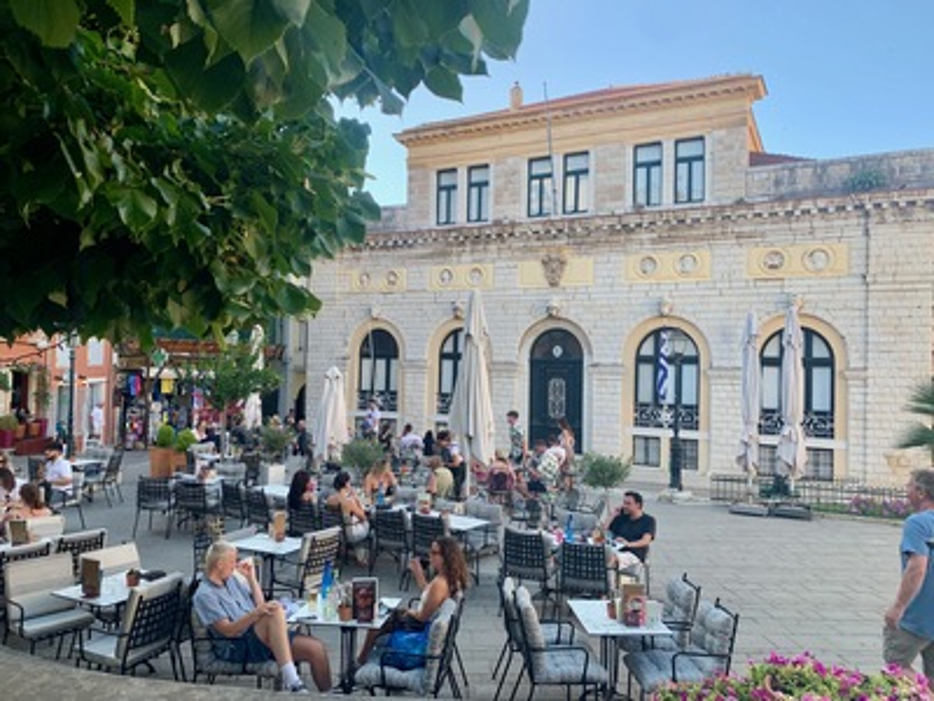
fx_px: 702
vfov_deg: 53.1
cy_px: 350
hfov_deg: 67.3
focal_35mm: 26
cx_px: 467
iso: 25
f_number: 1.8
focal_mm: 4.25
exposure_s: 1/318
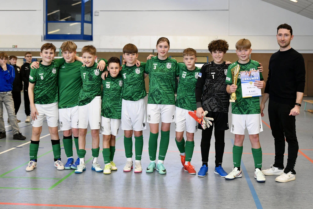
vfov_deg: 35.0
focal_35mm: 38
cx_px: 156
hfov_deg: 50.7
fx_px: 330
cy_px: 104
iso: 2500
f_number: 2.8
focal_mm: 38
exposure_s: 1/640
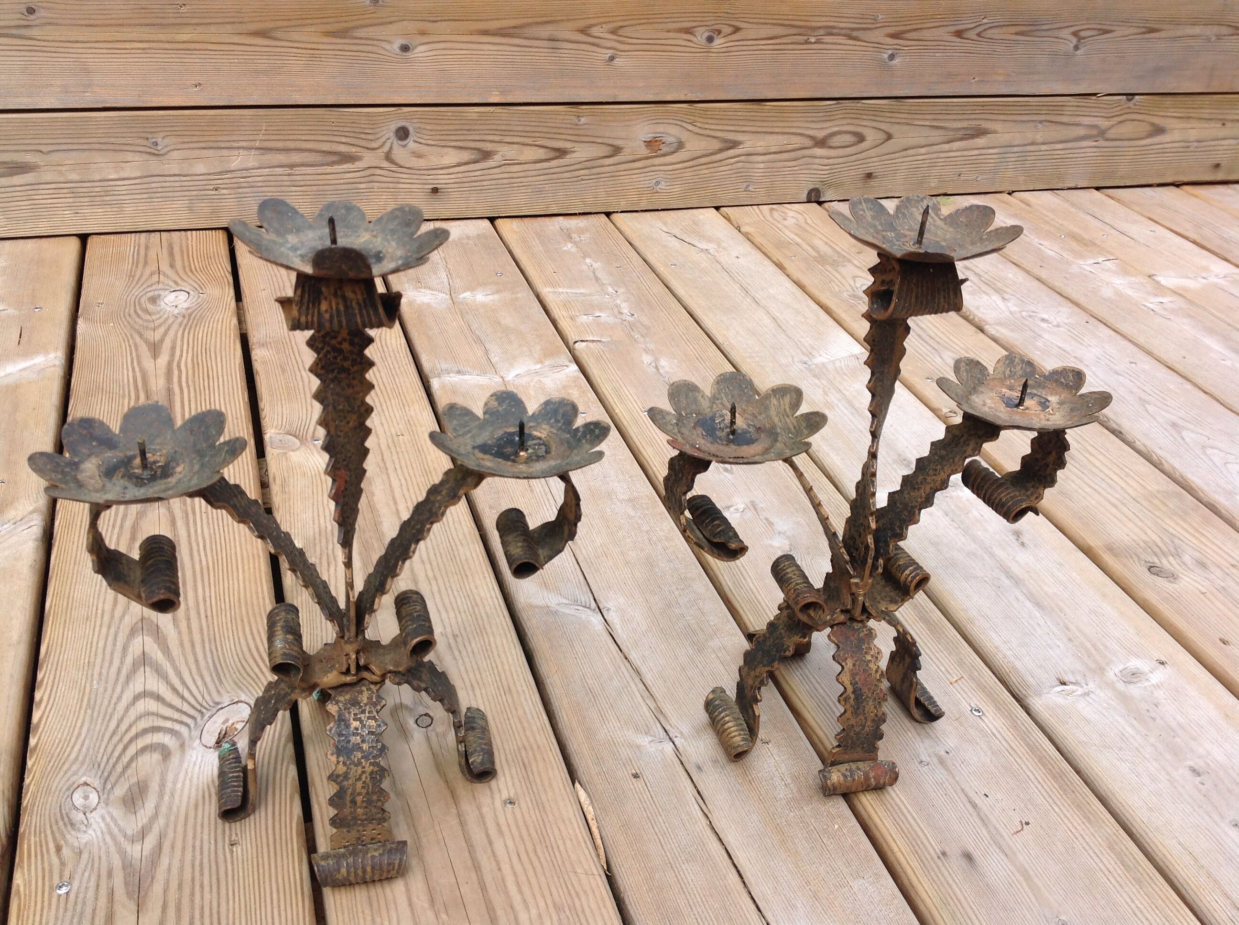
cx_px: 620
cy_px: 462
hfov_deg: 52.7
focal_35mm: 35
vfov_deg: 40.6
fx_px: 1251
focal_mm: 4.28
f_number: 2.4
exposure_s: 1/1043
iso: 50
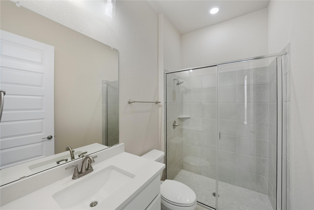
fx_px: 113
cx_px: 157
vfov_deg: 85.4
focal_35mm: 13
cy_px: 105
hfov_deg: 108.3
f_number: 8
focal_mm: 13
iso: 500
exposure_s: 1/25
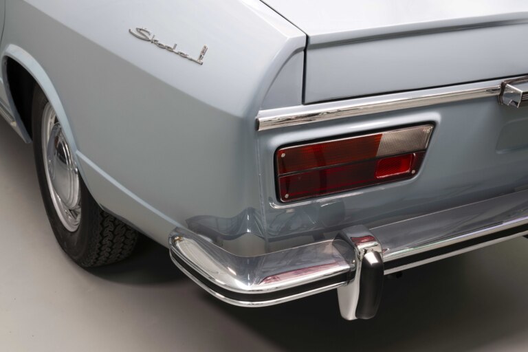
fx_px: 748
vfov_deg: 26.5
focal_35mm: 51
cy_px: 176
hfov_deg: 38.9
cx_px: 264
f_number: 14
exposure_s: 1
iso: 100
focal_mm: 51
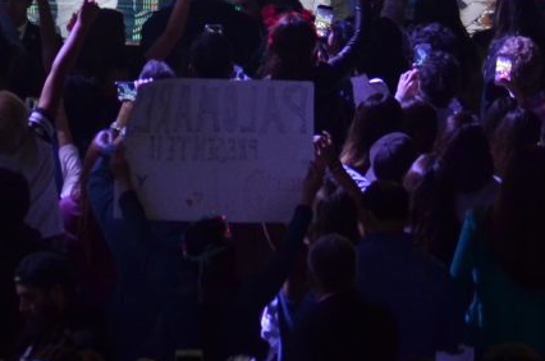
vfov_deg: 2.3
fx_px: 8927
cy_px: -407
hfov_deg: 3.5
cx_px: 64
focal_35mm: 591
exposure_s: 1/125
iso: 800
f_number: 4.2
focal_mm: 82
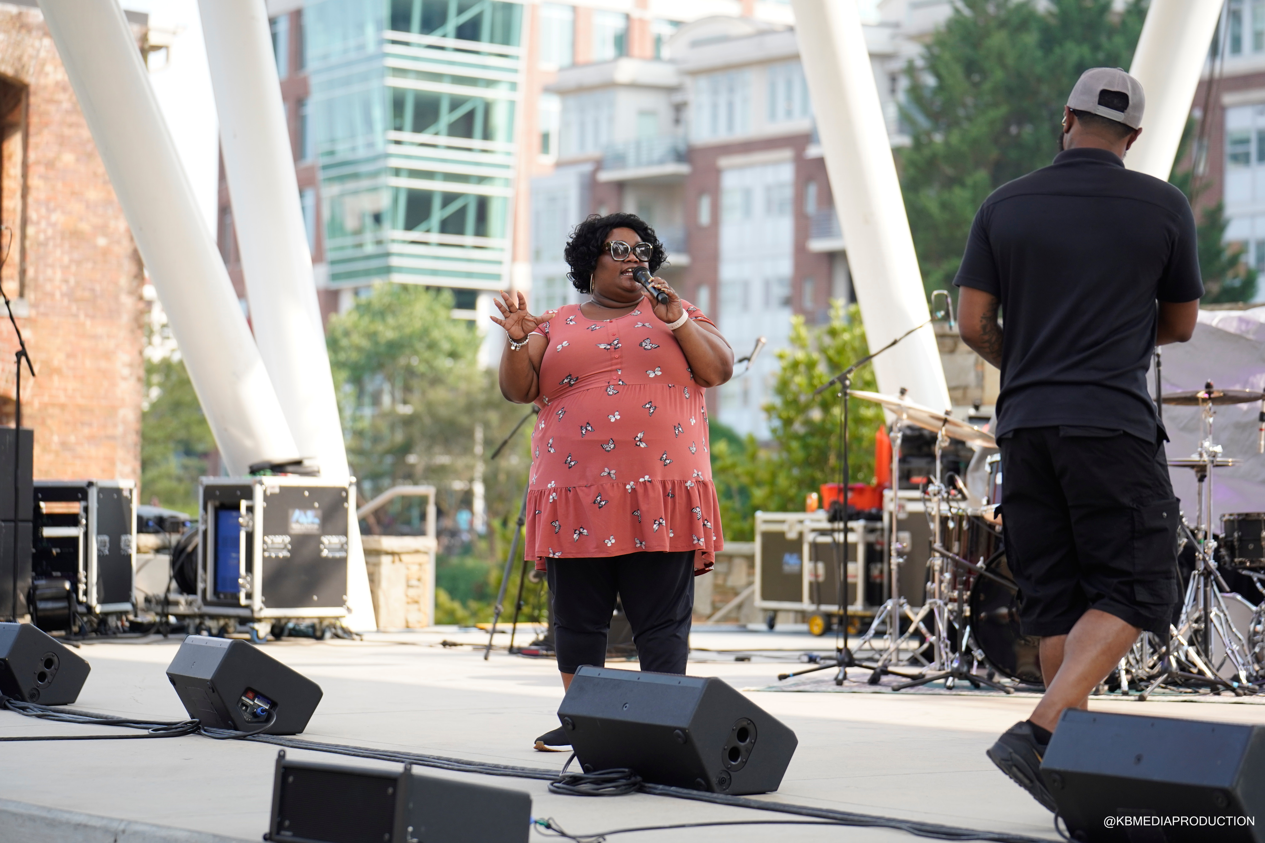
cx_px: 632
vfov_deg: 15.4
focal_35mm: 89
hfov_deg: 22.9
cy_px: 422
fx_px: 3127
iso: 640
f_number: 2.8
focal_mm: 89
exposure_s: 1/2000
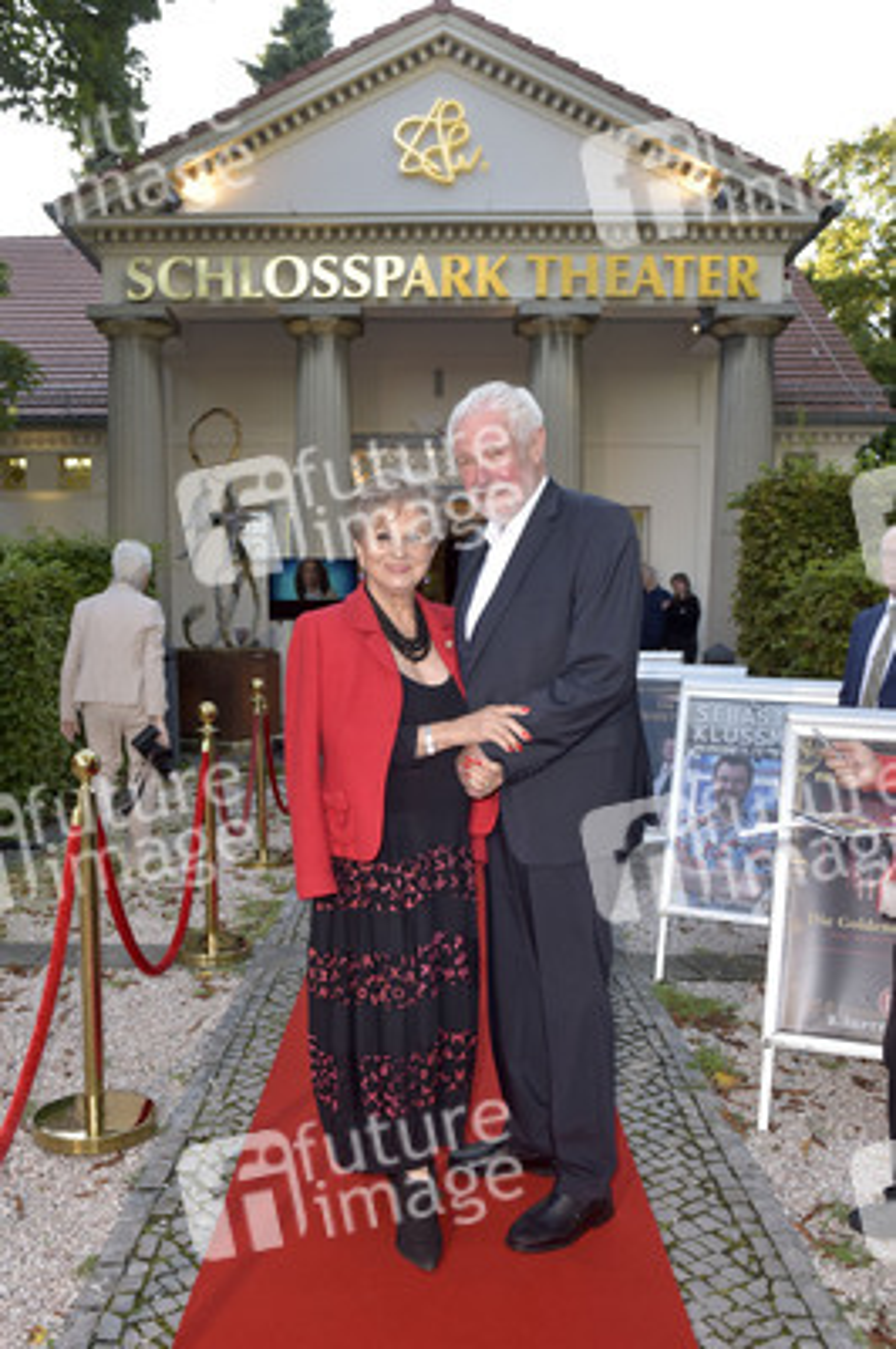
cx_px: 448
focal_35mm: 27
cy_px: 674
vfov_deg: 67.4
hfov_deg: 47.9
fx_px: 1010
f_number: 5.6
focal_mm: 27
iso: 640
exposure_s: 1/200
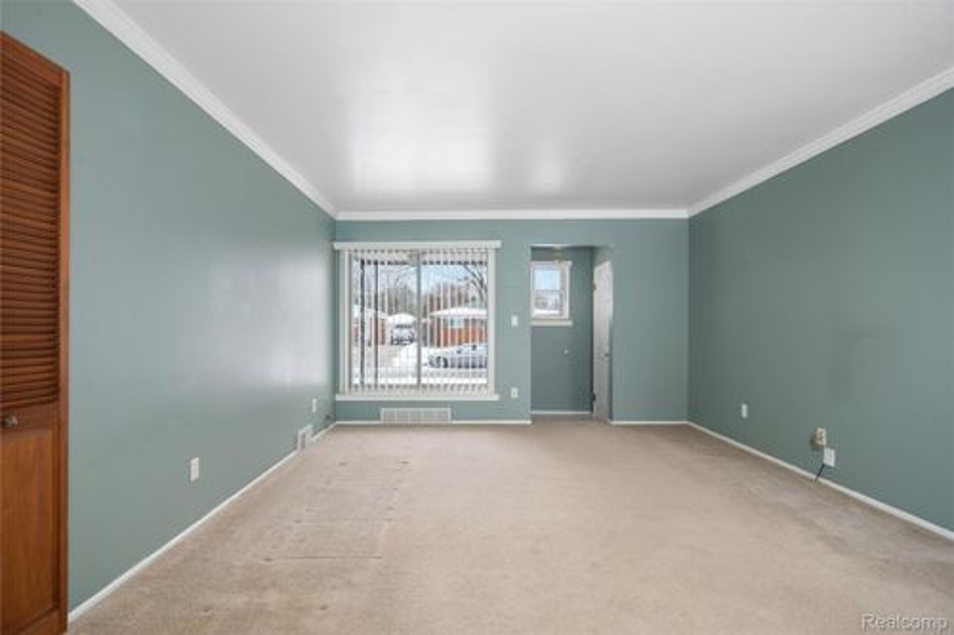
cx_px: 477
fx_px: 795
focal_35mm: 30
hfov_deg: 61.9
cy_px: 318
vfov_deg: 43.6
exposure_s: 1/6
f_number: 9
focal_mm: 30
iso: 320
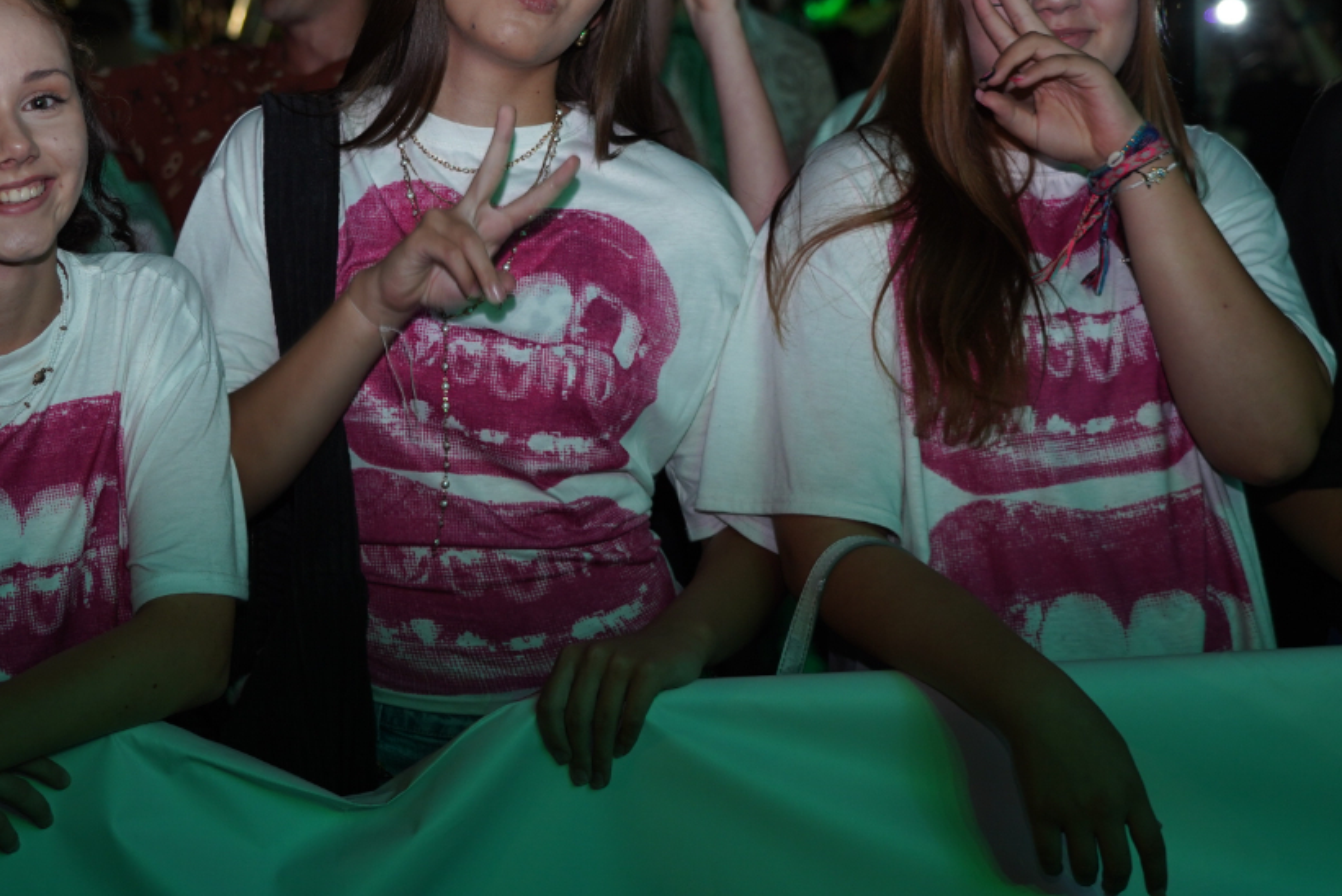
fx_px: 2834
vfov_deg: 17.9
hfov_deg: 26.5
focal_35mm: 76
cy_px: 269
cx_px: 481
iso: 640
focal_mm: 48
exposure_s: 1/100
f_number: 4
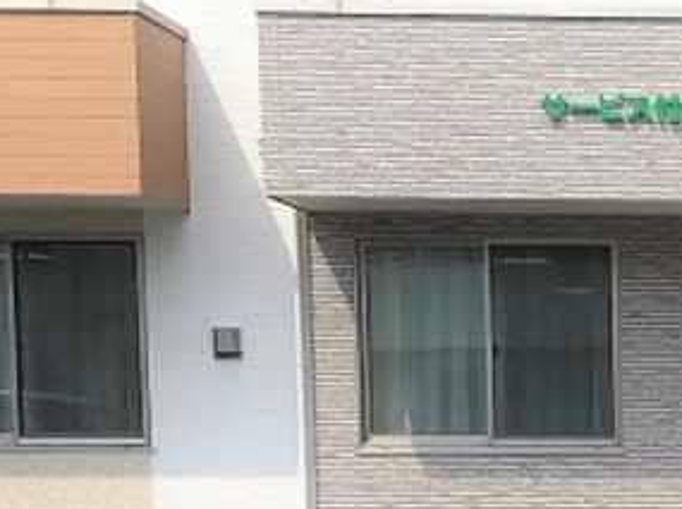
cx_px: 603
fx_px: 1712
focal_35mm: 87
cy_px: 398
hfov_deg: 22.0
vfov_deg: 16.8
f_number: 2.4
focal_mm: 3.3
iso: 25
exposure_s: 1/1508
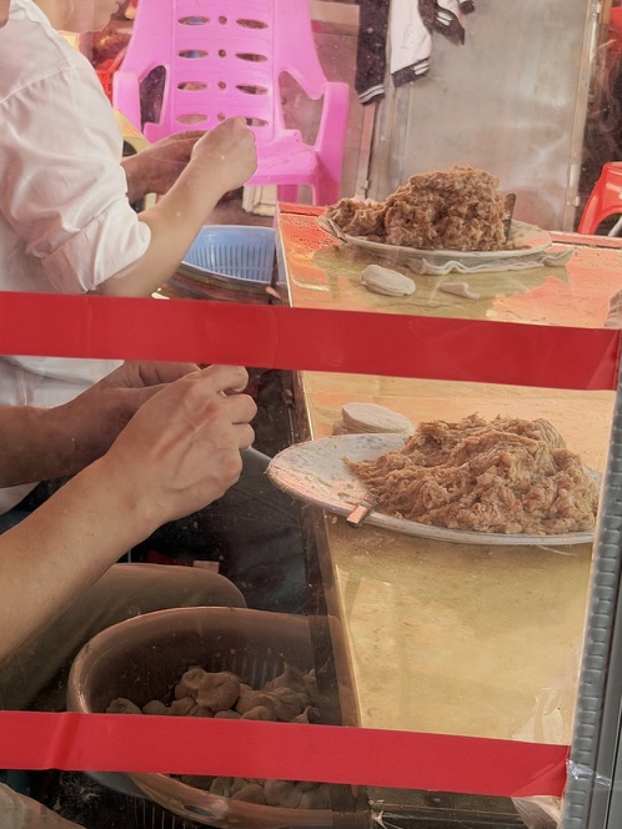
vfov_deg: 26.1
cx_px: 276
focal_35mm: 74
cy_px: 247
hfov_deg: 19.9
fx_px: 1773
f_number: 1.78
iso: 320
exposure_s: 1/33
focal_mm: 6.76
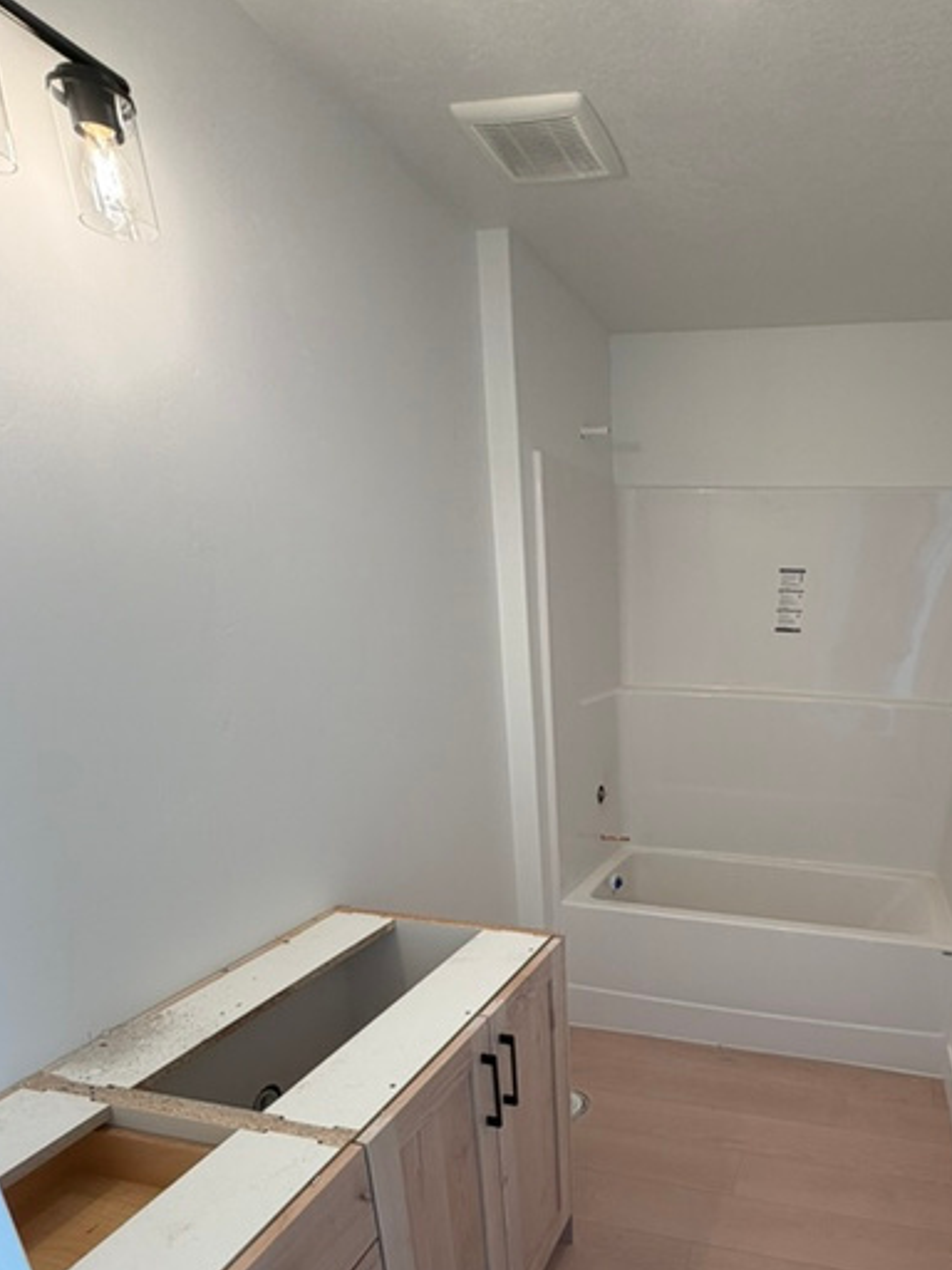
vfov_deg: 74.5
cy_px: 920
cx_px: 692
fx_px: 770
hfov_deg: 60.6
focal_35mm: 21
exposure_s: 1/120
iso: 64
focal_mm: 2.22
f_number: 2.2
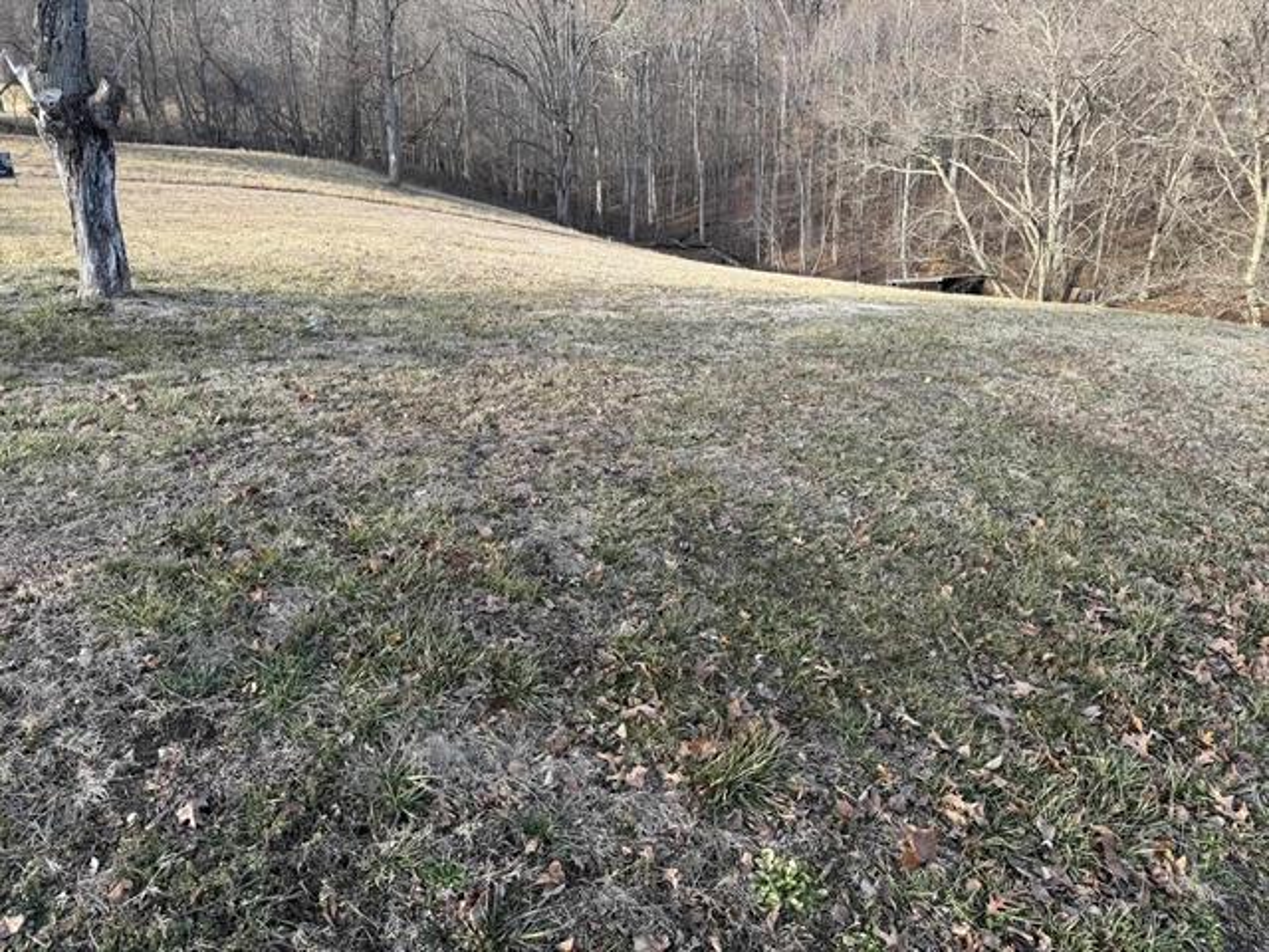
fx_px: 880
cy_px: 476
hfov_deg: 71.6
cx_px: 634
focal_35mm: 24
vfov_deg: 56.8
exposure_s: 1/665
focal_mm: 6.76
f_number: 1.78
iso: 80
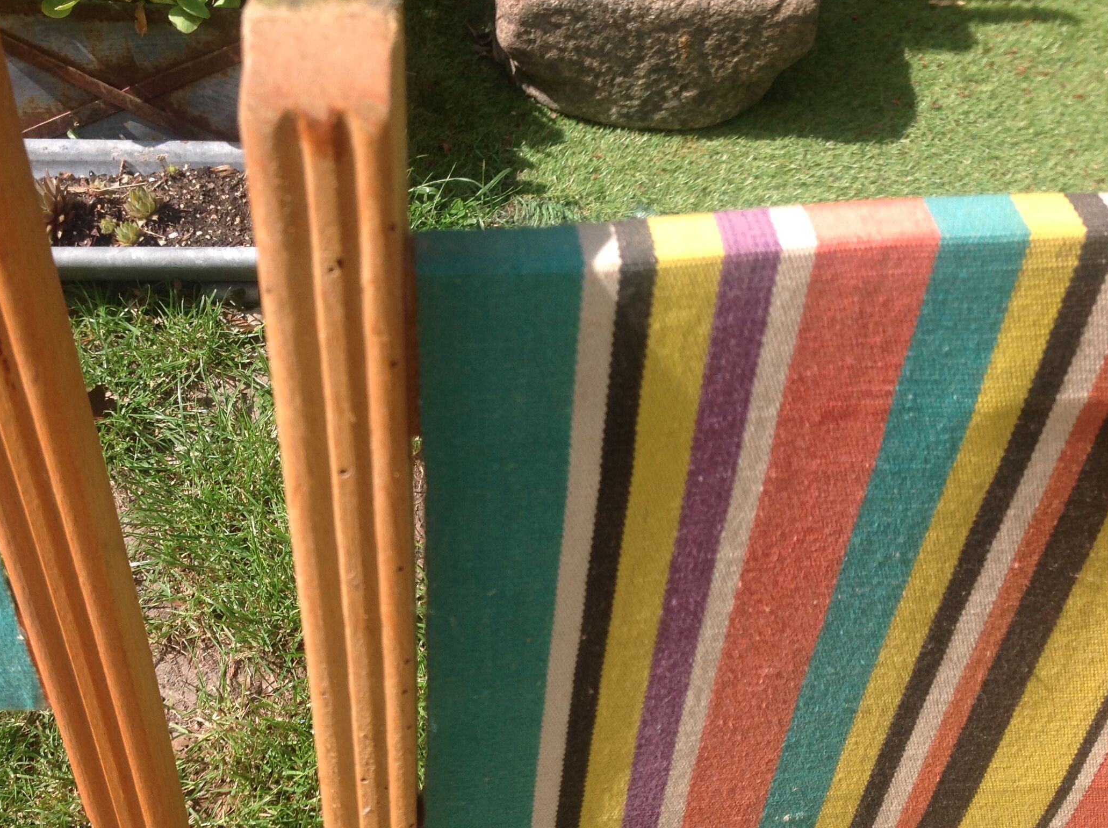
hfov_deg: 42.9
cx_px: 462
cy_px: 514
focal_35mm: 44
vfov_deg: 32.6
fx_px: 1406
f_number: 2.4
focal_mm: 4.28
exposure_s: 1/1120
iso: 50
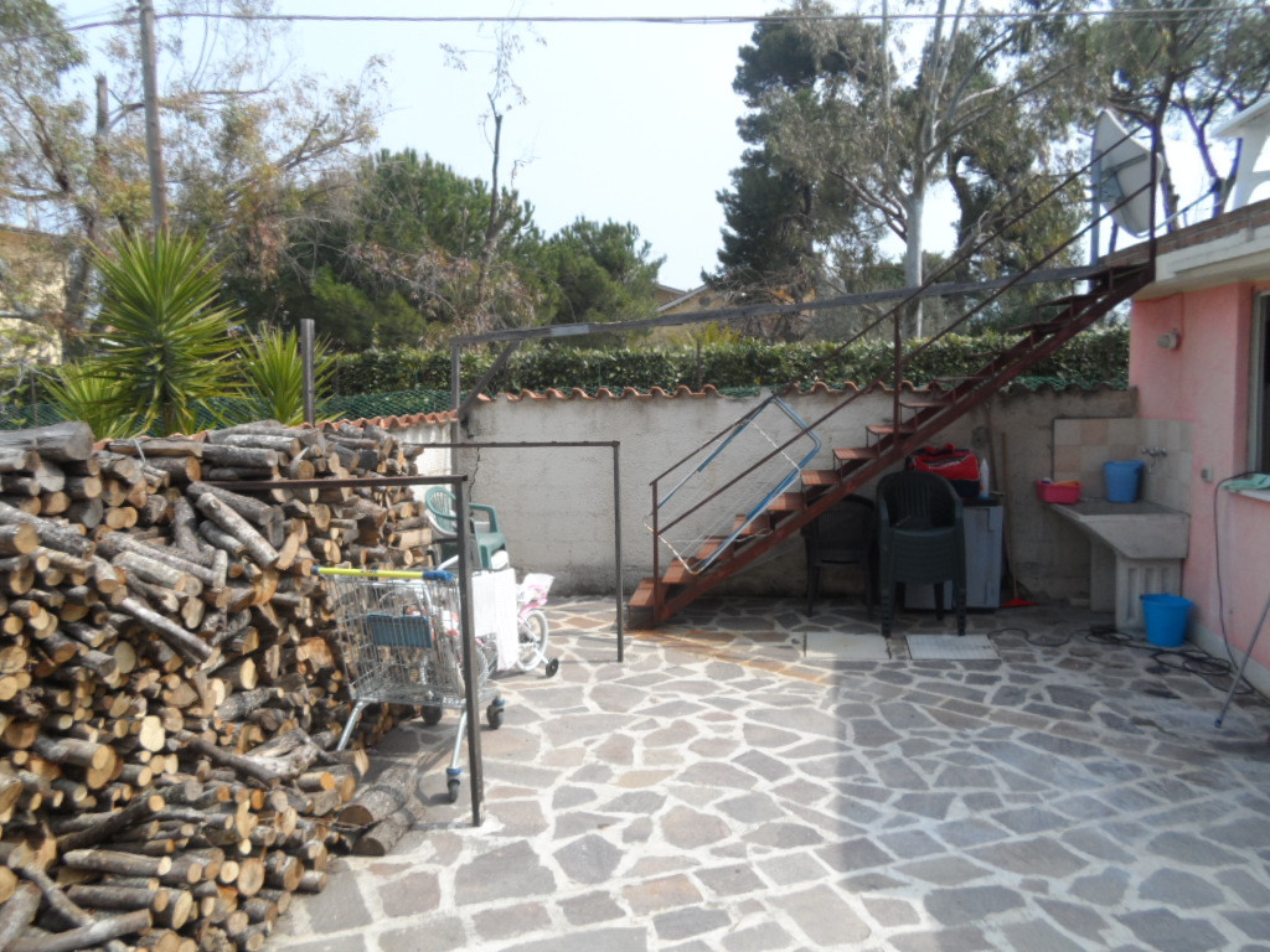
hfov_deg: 69.4
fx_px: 917
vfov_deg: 54.9
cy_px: 476
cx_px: 635
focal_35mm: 25
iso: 80
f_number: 2.5
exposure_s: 1/1000
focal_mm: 4.5
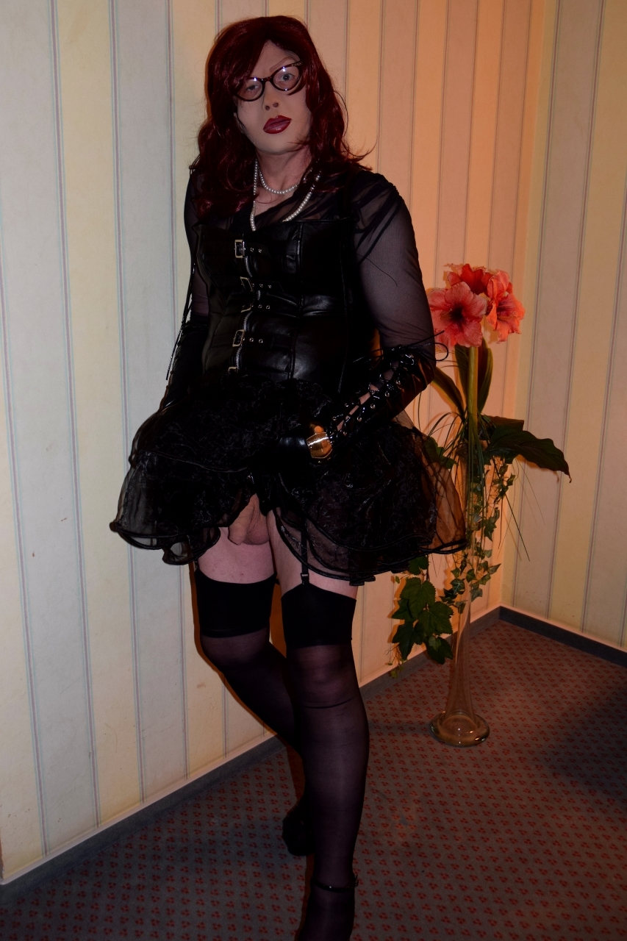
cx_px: 314
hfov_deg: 40.0
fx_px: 862
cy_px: 470
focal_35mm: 33
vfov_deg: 57.2
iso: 720
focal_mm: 22
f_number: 4
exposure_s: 1/40
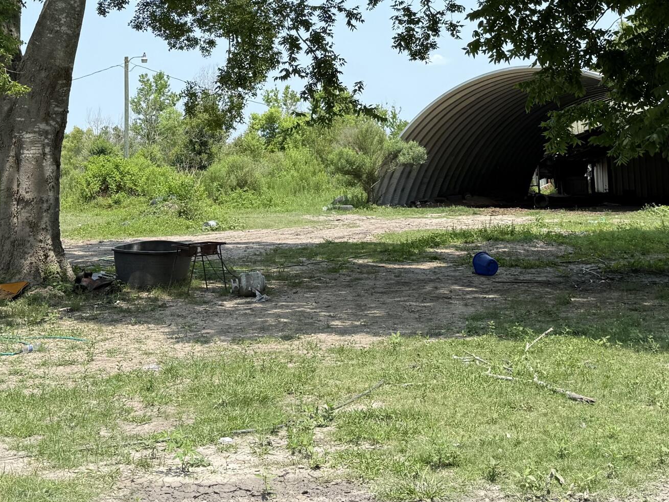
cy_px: 10
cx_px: 358
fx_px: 1063
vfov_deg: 25.4
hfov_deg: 34.9
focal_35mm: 55
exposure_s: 1/2611
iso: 100
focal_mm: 6.76
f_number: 1.78
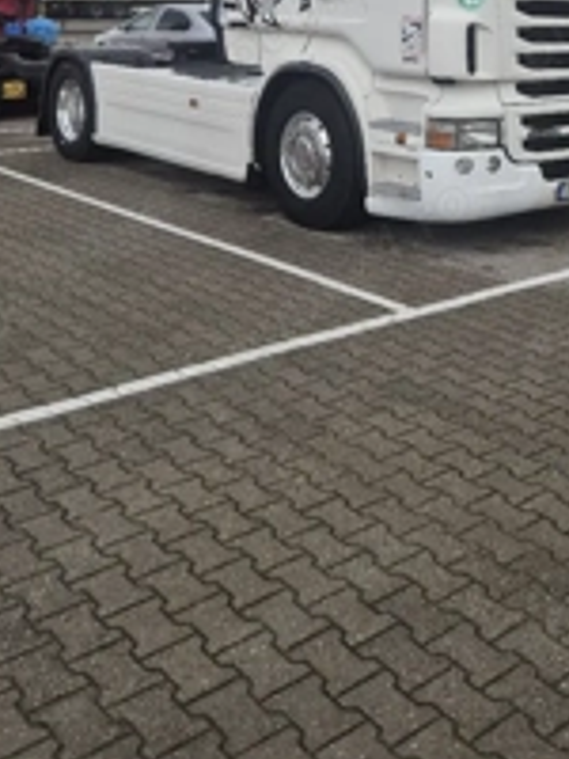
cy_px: 27
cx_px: 421
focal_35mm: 46
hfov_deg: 31.0
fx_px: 1008
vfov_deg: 37.5
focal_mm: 5.4
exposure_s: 1/182
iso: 50
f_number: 1.8
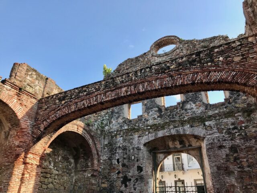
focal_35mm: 28
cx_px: 128
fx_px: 208
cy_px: 96
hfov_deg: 63.4
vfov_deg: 49.7
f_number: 1.8
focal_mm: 3.99
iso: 20
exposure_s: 1/894
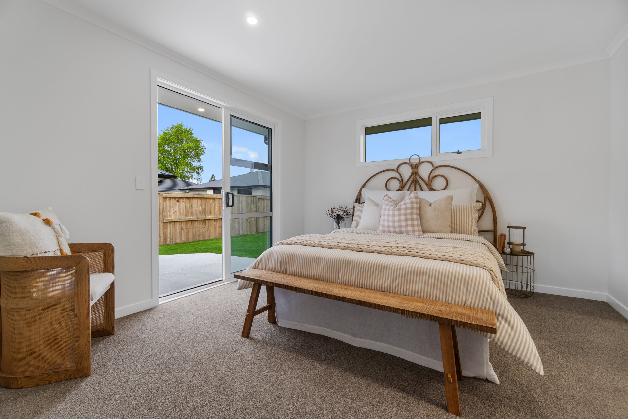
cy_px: 210
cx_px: 314
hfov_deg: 100.4
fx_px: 262
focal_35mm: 15
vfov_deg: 77.3
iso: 200
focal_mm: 10
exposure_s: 1/30
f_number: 4
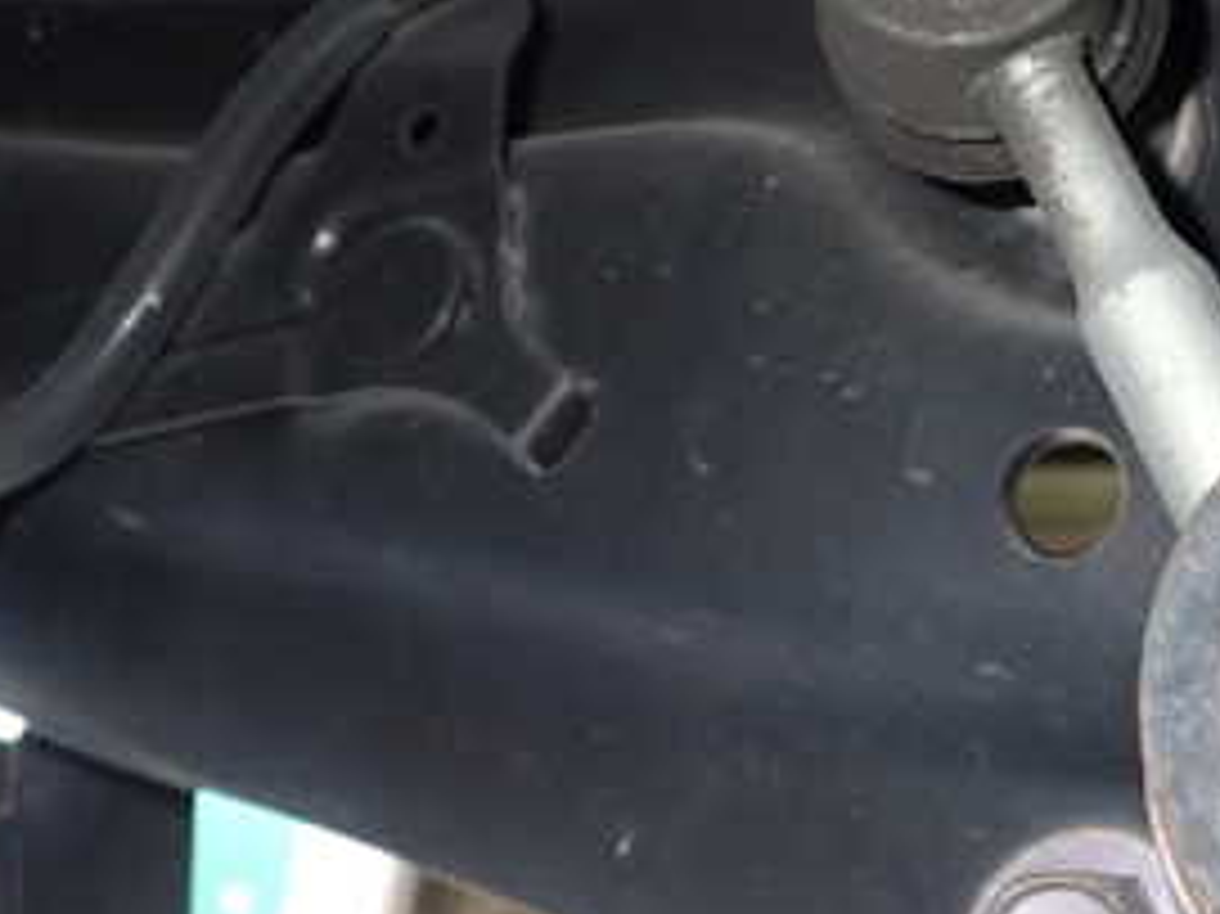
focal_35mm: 62
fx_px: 2184
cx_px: 1229
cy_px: 396
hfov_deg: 29.1
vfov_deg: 23.6
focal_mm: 5.05
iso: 250
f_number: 6.3
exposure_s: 1/30
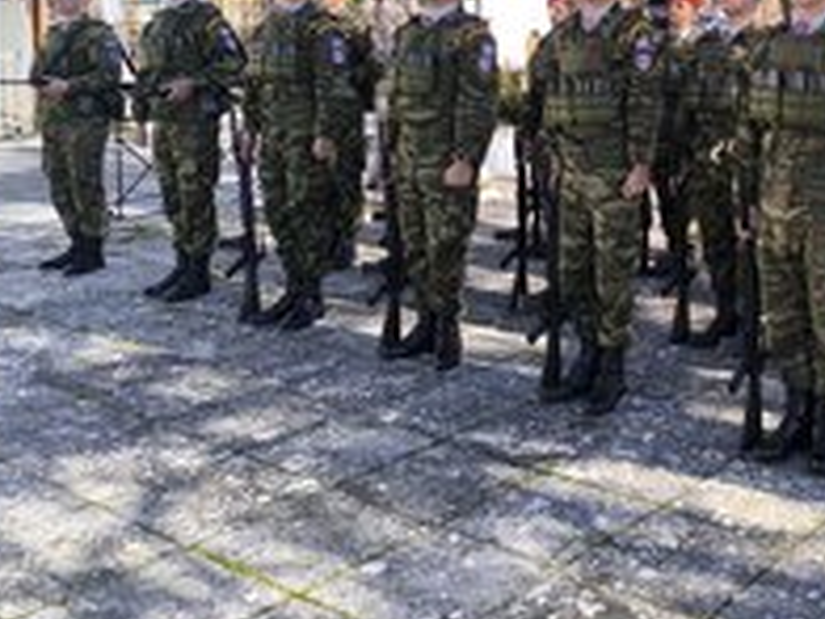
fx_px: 1049
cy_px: 57
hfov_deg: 40.1
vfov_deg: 31.3
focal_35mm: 44
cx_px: 726
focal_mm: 6.14
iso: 50
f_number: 1.65
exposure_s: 1/425
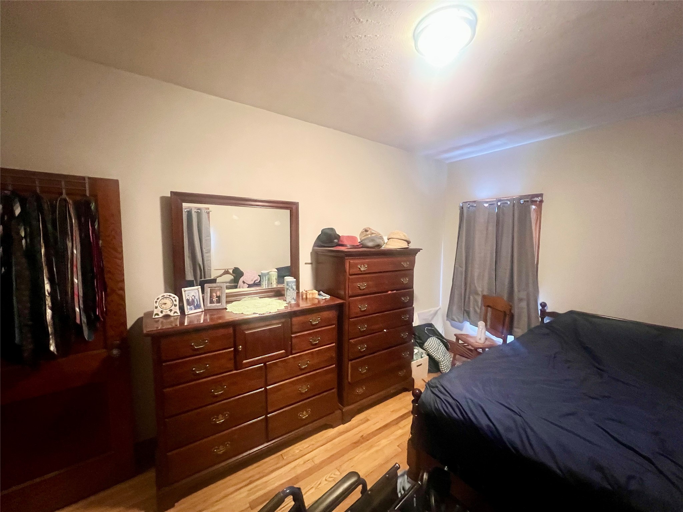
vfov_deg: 89.9
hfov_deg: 106.2
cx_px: 342
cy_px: 256
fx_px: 256
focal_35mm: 13
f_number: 1.8
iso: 640
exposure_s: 1/40
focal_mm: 1.57
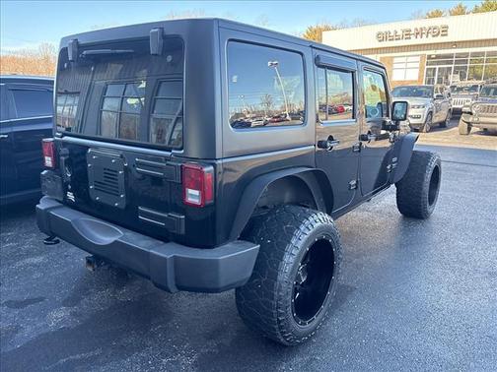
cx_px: 248
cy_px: 186
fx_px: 373
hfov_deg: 67.3
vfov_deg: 53.1
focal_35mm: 26
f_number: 1.6
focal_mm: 5.96
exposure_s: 1/236
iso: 64
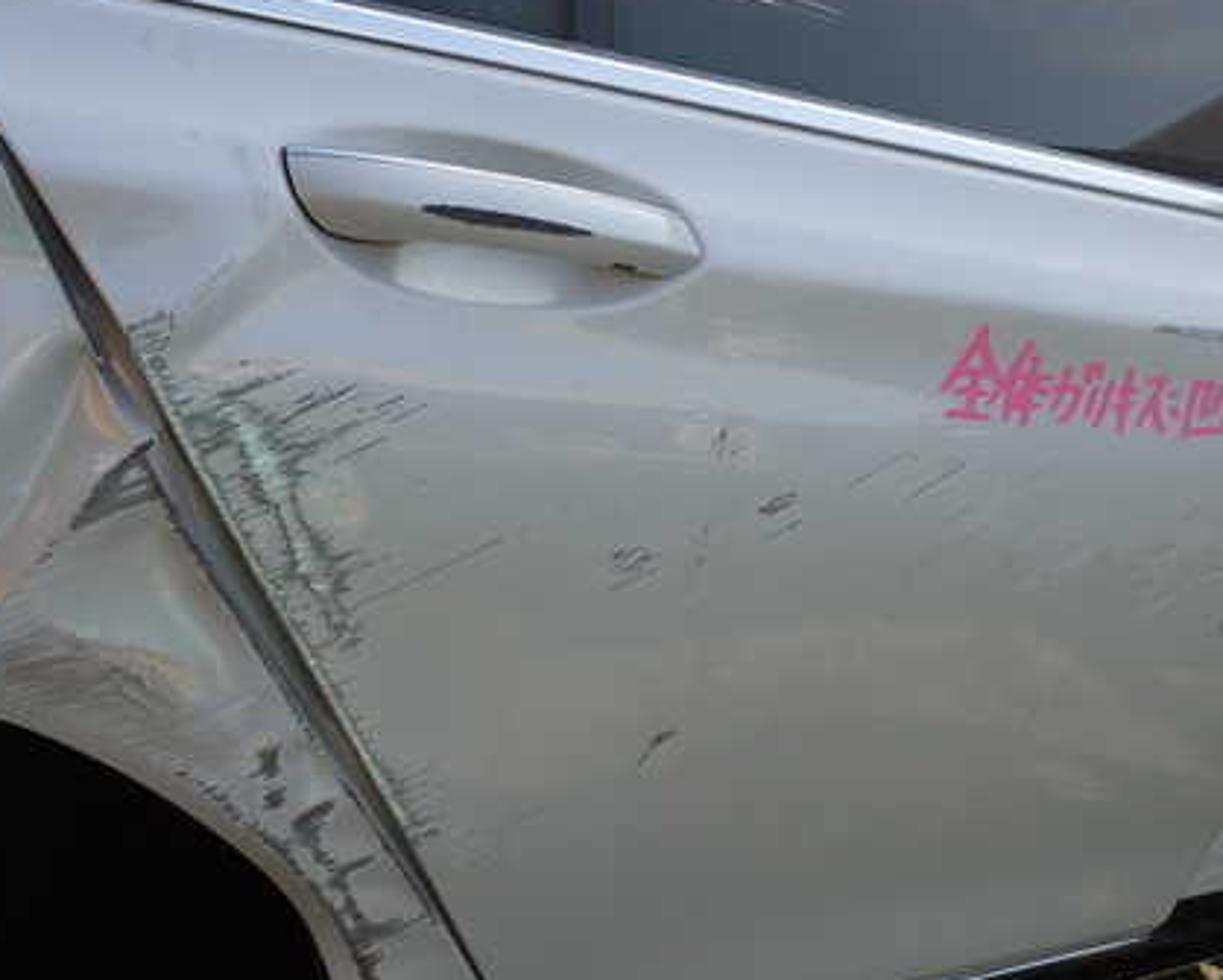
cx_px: 650
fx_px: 1521
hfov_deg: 43.8
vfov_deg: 35.7
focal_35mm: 42
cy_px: 500
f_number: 3.2
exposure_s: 1/500
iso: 100
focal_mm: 5.4
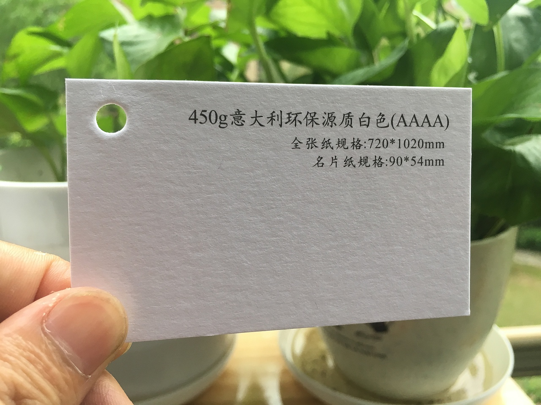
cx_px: 270
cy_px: 202
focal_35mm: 29
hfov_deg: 61.7
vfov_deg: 48.2
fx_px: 453
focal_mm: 4.15
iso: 40
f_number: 2.2
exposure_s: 1/33
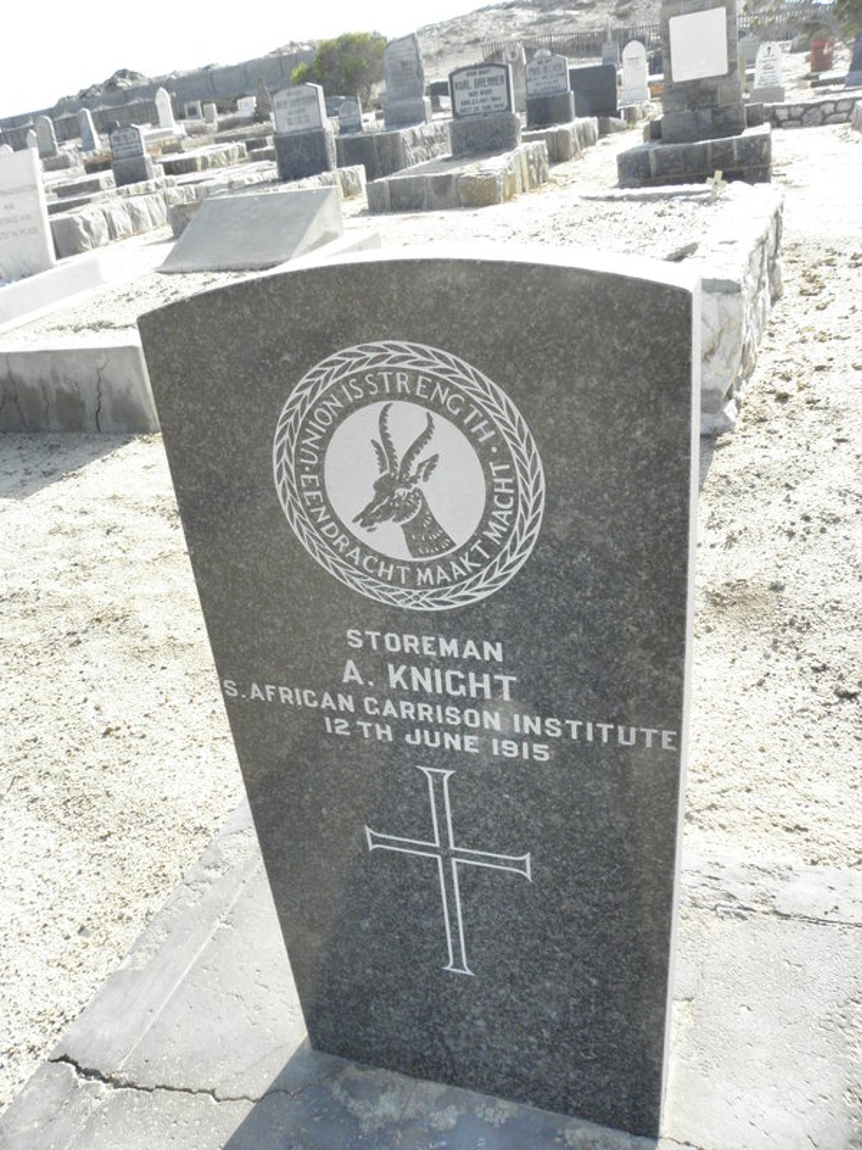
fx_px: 863
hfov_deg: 53.1
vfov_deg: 67.3
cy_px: 575
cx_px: 431
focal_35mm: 26
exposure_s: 1/320
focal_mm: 4.6
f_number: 5.6
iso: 200
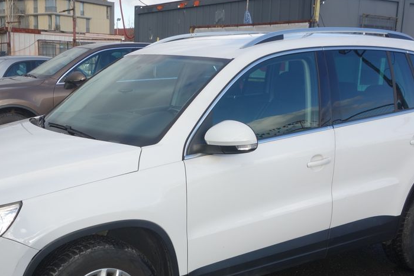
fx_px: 552
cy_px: 202
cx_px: 154
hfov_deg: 40.8
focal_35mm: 48
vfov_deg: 27.7
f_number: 5.6
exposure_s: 1/200
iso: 125
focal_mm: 10.4
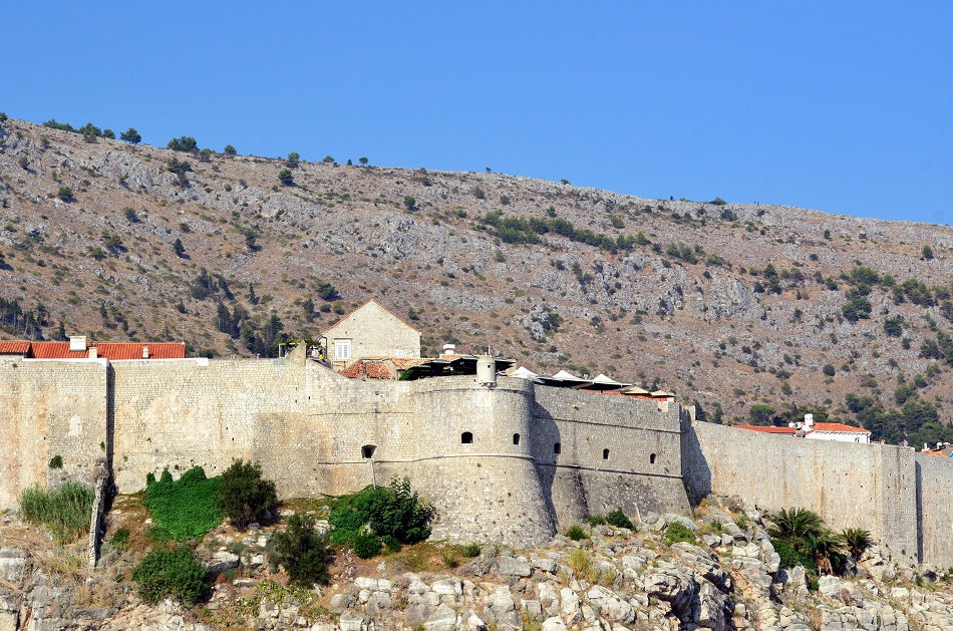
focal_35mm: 105
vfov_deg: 13.0
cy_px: 316
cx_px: 476
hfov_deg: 19.5
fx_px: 2774
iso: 640
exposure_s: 1/1600
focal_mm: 70
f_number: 9
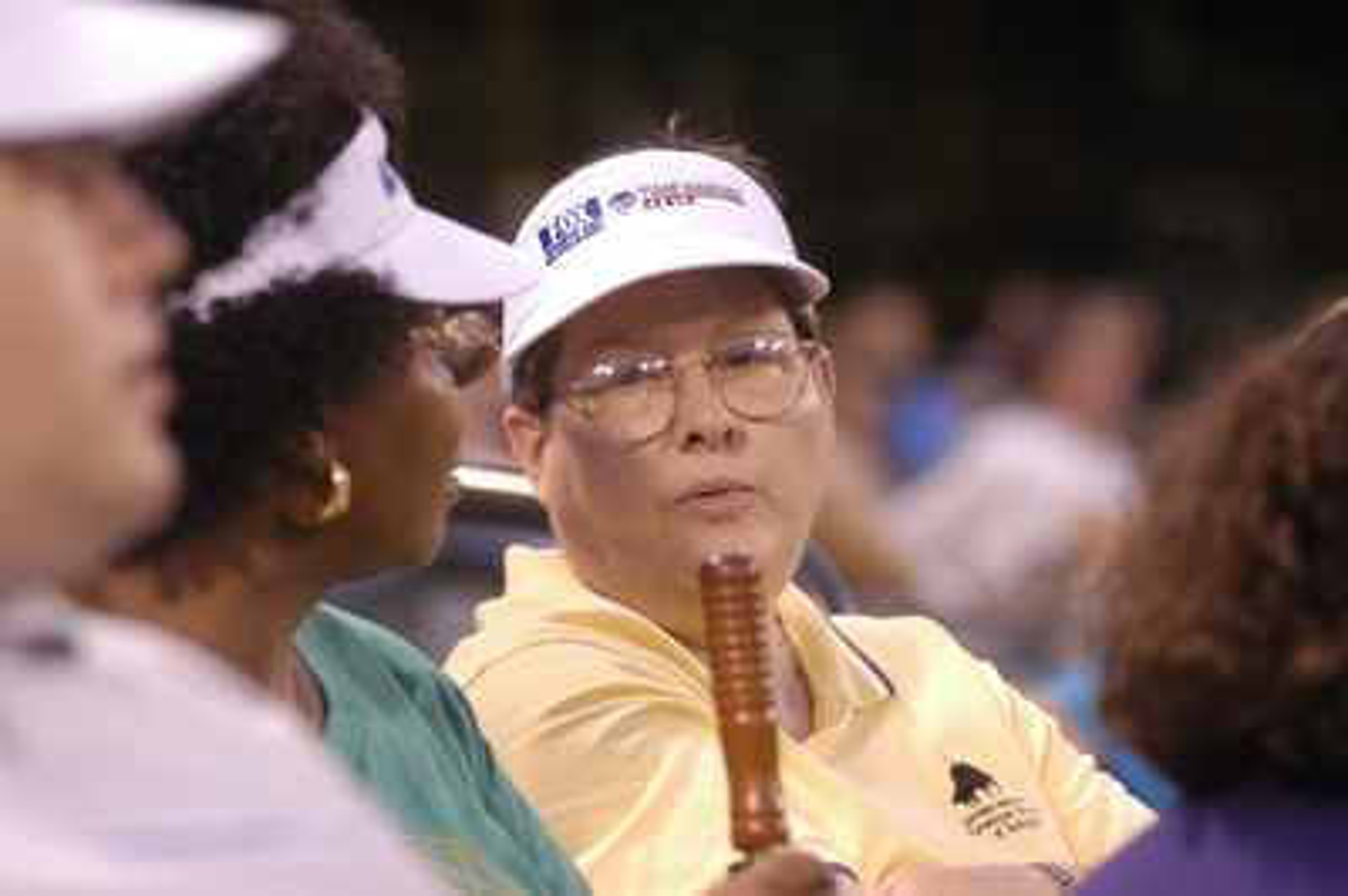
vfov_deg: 6.8
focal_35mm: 202
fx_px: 7576
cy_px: 448
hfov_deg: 10.2
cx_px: 674
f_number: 3.5
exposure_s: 1/90
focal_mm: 135
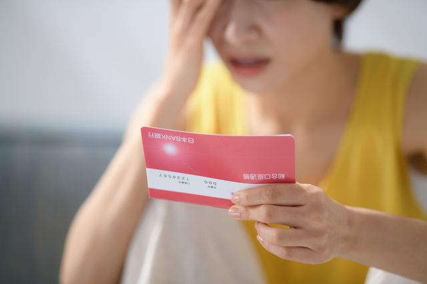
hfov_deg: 15.2
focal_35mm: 135
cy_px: 142
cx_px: 214
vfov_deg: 10.1
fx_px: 1600
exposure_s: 1/320
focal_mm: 135
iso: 200
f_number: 1.8
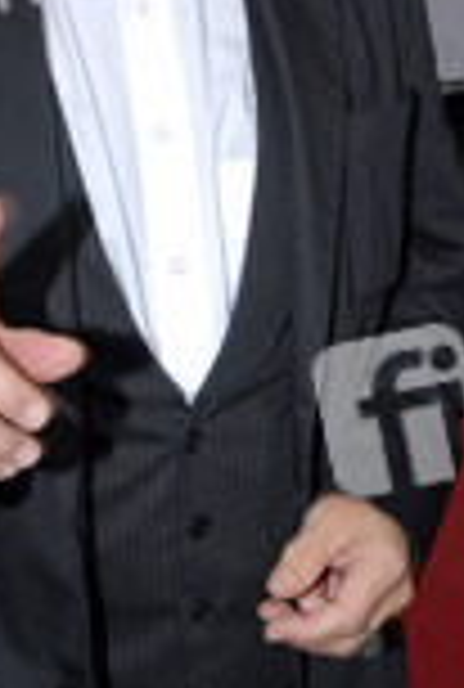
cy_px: 166
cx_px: 140
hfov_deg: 14.6
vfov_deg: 21.4
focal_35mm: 94
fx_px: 1805
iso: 500
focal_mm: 24
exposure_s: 1/100
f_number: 5.6
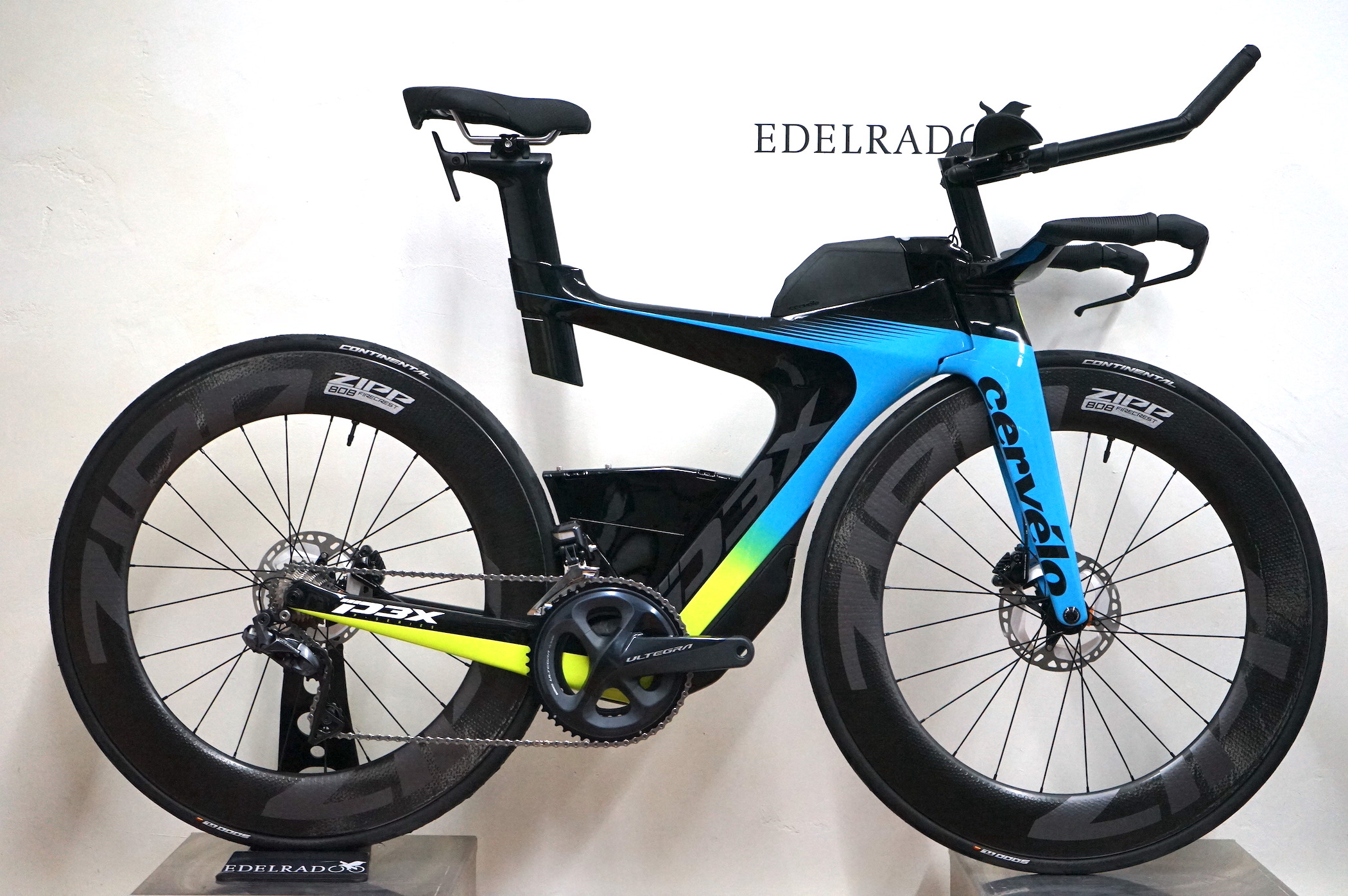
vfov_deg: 20.3
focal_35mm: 67
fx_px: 2506
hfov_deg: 30.1
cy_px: 448
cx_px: 674
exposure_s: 1/160
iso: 3200
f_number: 5.6
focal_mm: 67
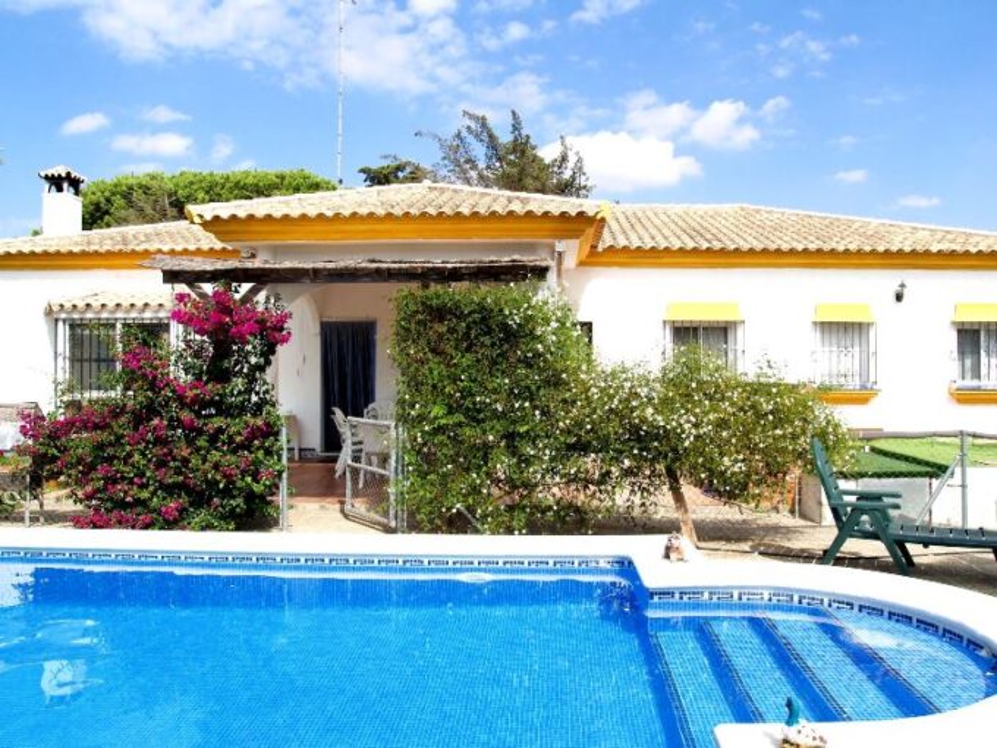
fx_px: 806
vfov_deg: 49.7
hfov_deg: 63.4
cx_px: 498
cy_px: 374
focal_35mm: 28
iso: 100
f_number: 8
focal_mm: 14
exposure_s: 1/200
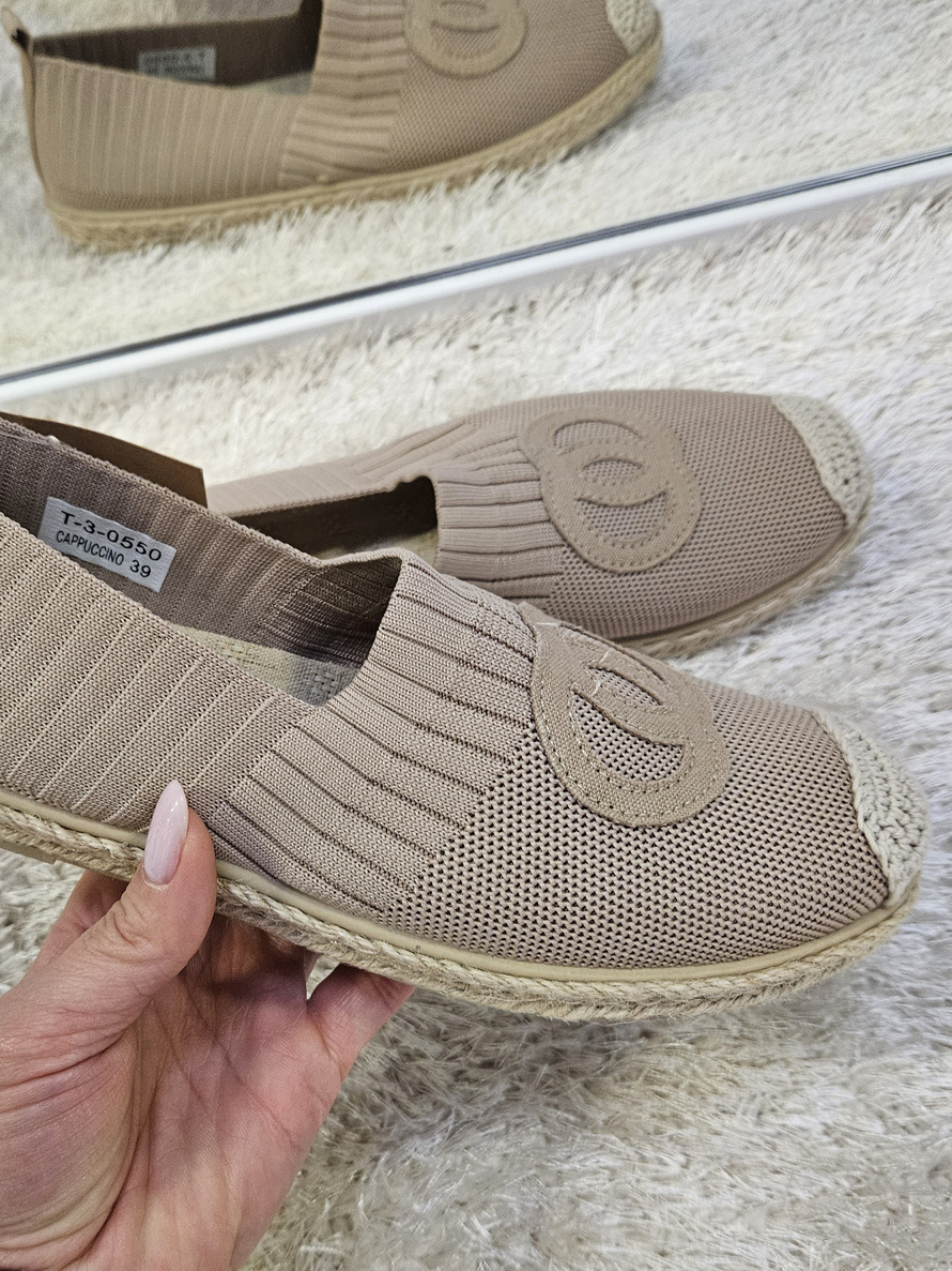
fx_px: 1137
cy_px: 721
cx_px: 380
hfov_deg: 45.2
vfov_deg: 58.1
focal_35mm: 31
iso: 400
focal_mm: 5.4
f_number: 1.8
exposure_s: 1/100
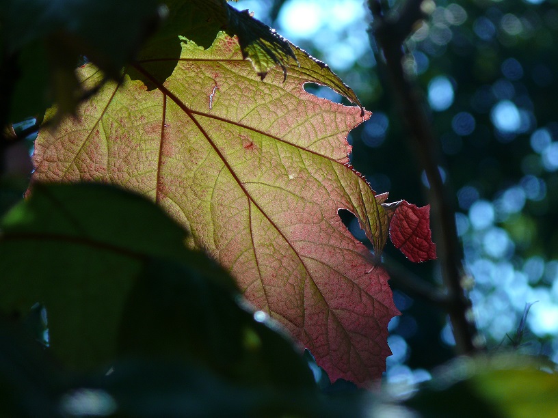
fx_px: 5980
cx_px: 279
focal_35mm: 371
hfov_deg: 5.3
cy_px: 209
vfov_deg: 4.0
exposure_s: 1/800
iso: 100
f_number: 3.6
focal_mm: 70.2
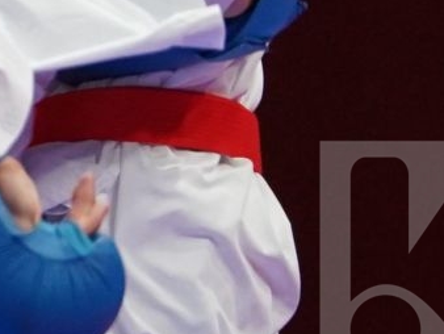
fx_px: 27584
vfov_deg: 0.7
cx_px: -448
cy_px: -206
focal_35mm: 2149
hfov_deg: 0.9
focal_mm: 280
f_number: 4
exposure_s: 1/1000
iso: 2500
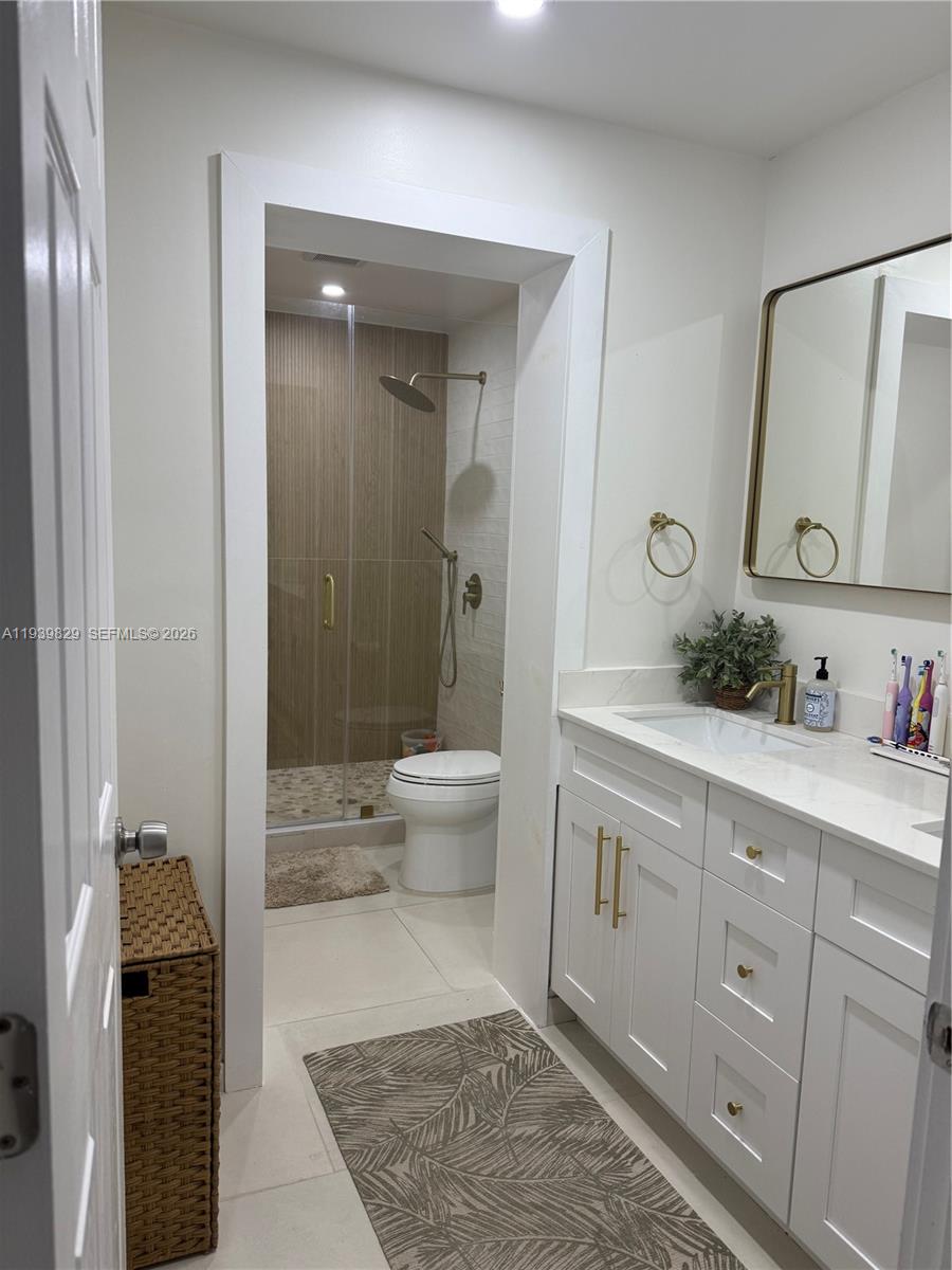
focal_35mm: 24
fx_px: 880
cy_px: 635
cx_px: 476
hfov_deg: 56.8
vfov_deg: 71.6
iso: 125
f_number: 1.78
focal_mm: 6.76
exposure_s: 1/120
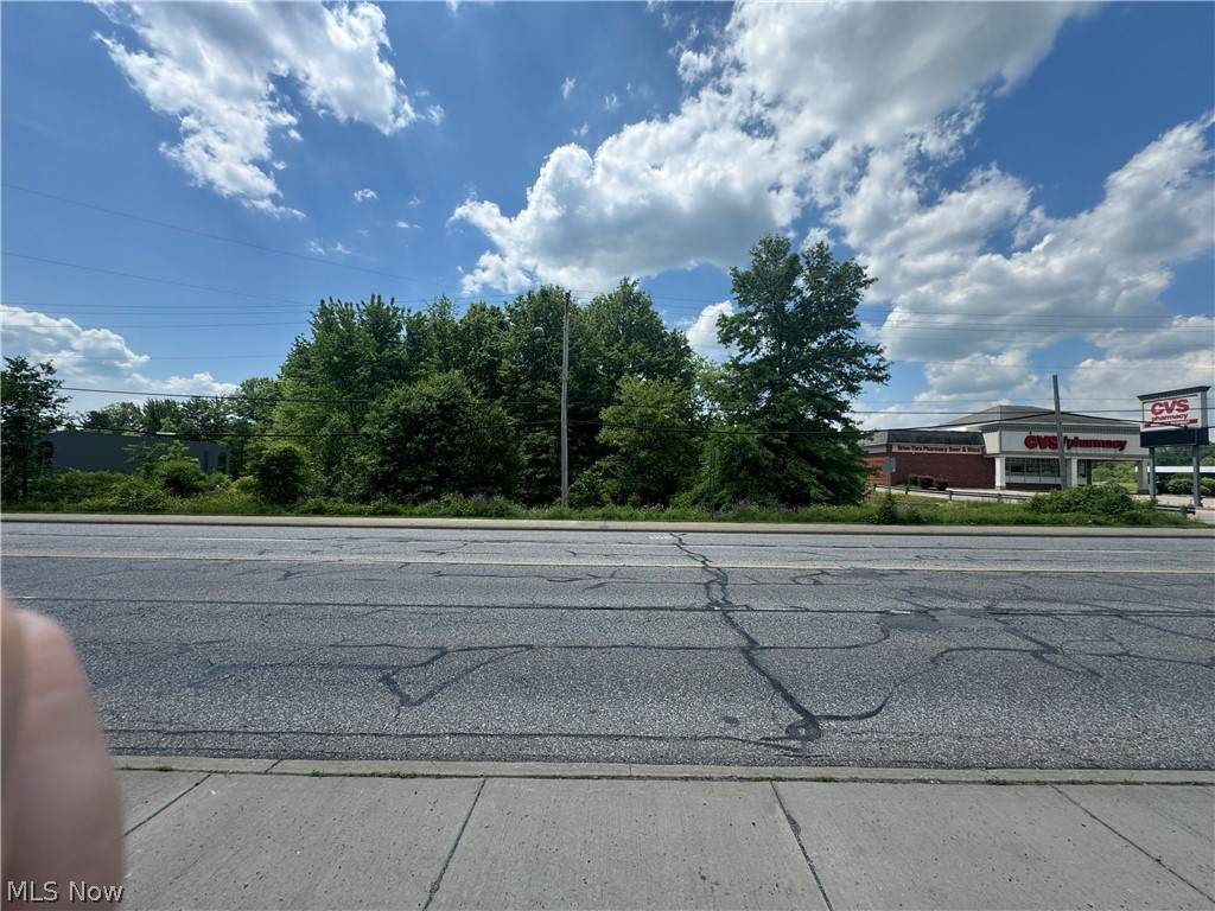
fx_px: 491
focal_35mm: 14
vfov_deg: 85.7
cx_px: 608
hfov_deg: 102.1
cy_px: 456
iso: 50
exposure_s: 1/1323
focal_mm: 2.22
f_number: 2.2
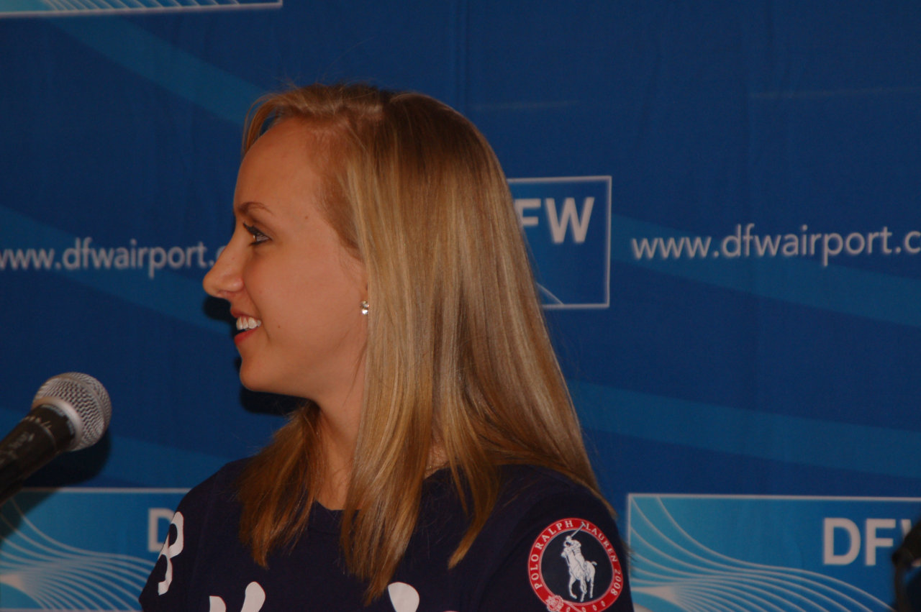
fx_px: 5943
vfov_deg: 5.9
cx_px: 460
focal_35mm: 232
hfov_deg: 8.9
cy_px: 306
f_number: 6
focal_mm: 155
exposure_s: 1/60
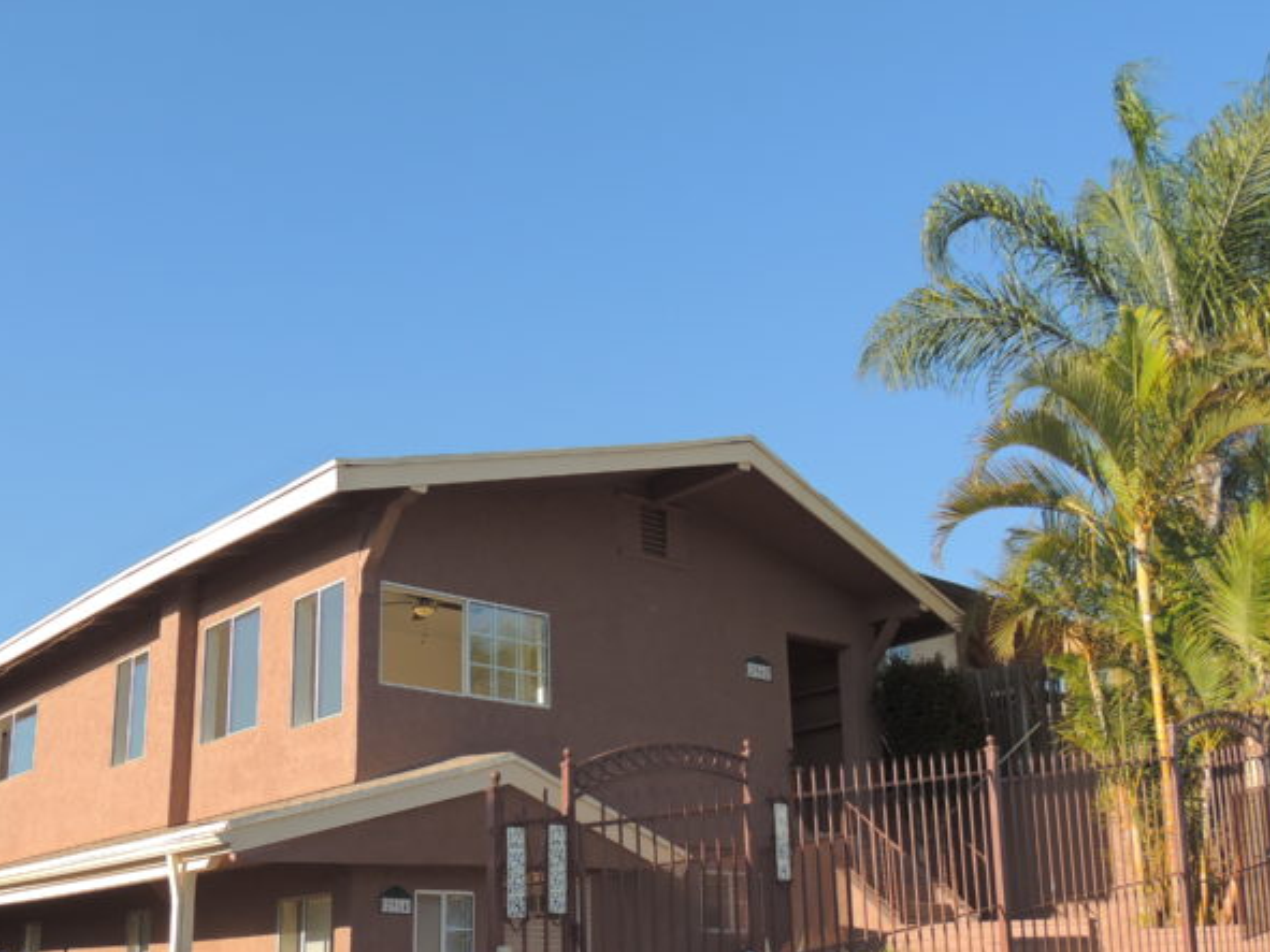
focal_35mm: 39
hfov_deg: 47.8
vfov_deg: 36.5
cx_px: 576
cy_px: 615
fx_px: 1431
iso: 100
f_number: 3.1
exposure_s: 1/640
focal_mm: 5.3
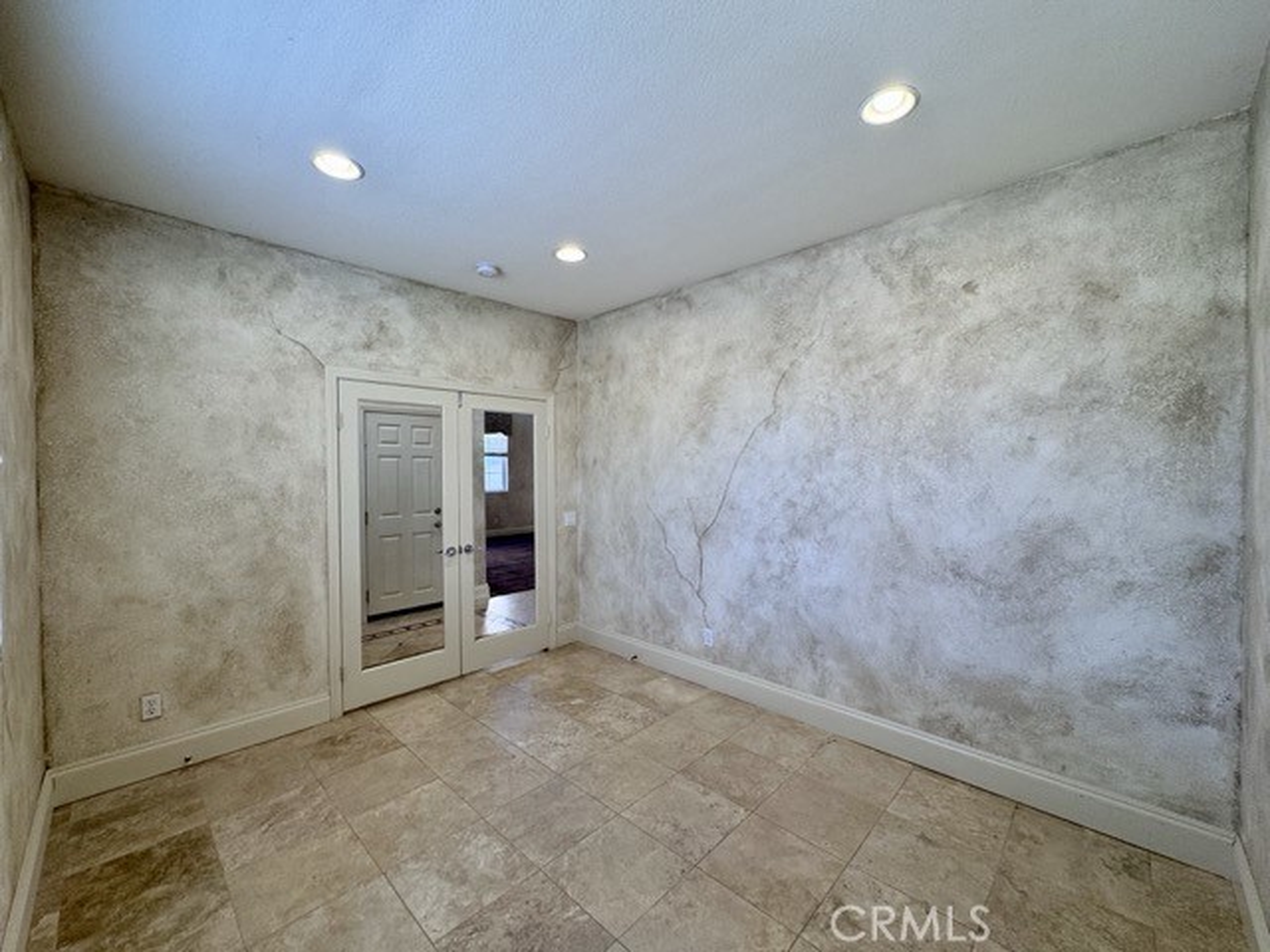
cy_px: 476
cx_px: 635
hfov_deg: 102.1
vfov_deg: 85.7
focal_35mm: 14
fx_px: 514
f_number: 2.2
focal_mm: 2.22
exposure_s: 1/120
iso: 125
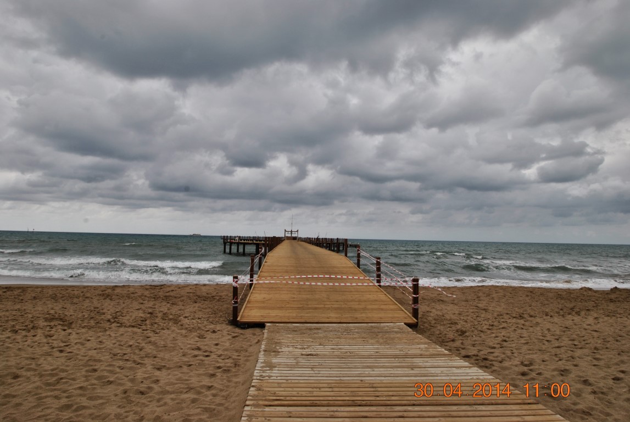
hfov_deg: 81.1
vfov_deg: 59.6
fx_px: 368
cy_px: 211
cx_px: 315
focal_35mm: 21
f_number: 10
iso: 100
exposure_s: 1/200
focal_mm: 14
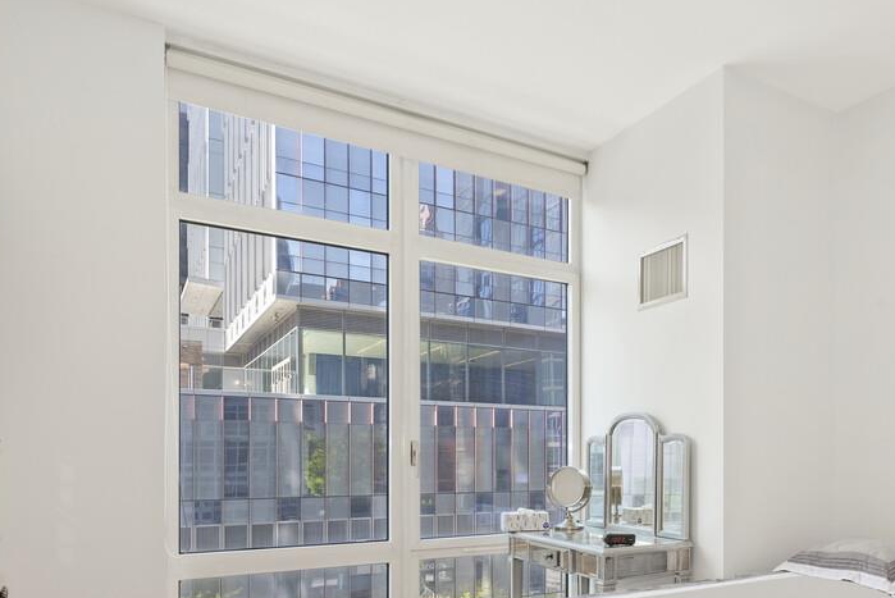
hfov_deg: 55.7
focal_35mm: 30
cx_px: 763
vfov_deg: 41.9
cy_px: 471
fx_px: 746
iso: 200
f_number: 11
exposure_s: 1/2.5
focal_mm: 14
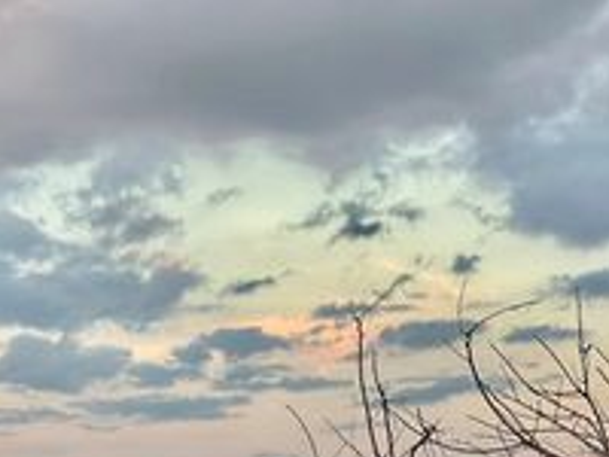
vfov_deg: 12.2
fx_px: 2111
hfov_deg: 16.3
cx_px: 122
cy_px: 440
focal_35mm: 120
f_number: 1.78
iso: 80
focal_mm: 6.86
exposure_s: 1/239
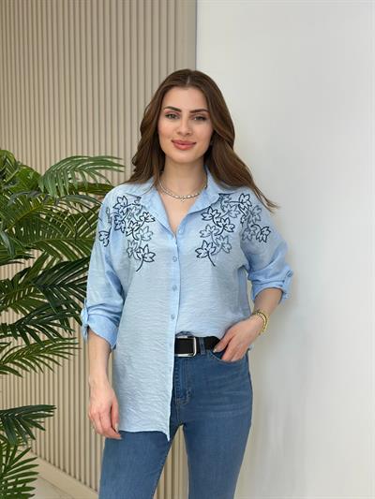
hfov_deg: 30.3
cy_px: 250
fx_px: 693
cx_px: 188
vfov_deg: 39.6
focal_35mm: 48
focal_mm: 6.86
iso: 64
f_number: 1.78
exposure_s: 1/129
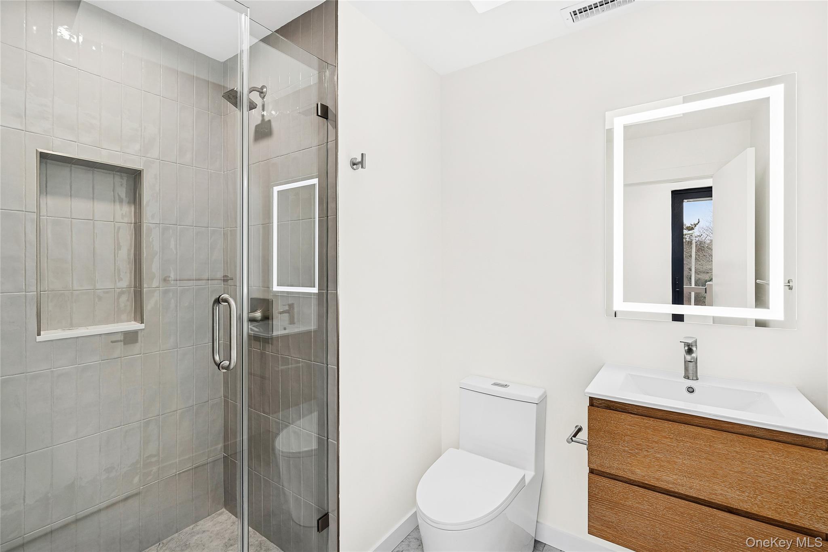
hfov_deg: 96.7
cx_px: 414
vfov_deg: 73.7
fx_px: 368
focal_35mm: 16
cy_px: 276
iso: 250
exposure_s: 1/25
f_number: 9
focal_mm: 16
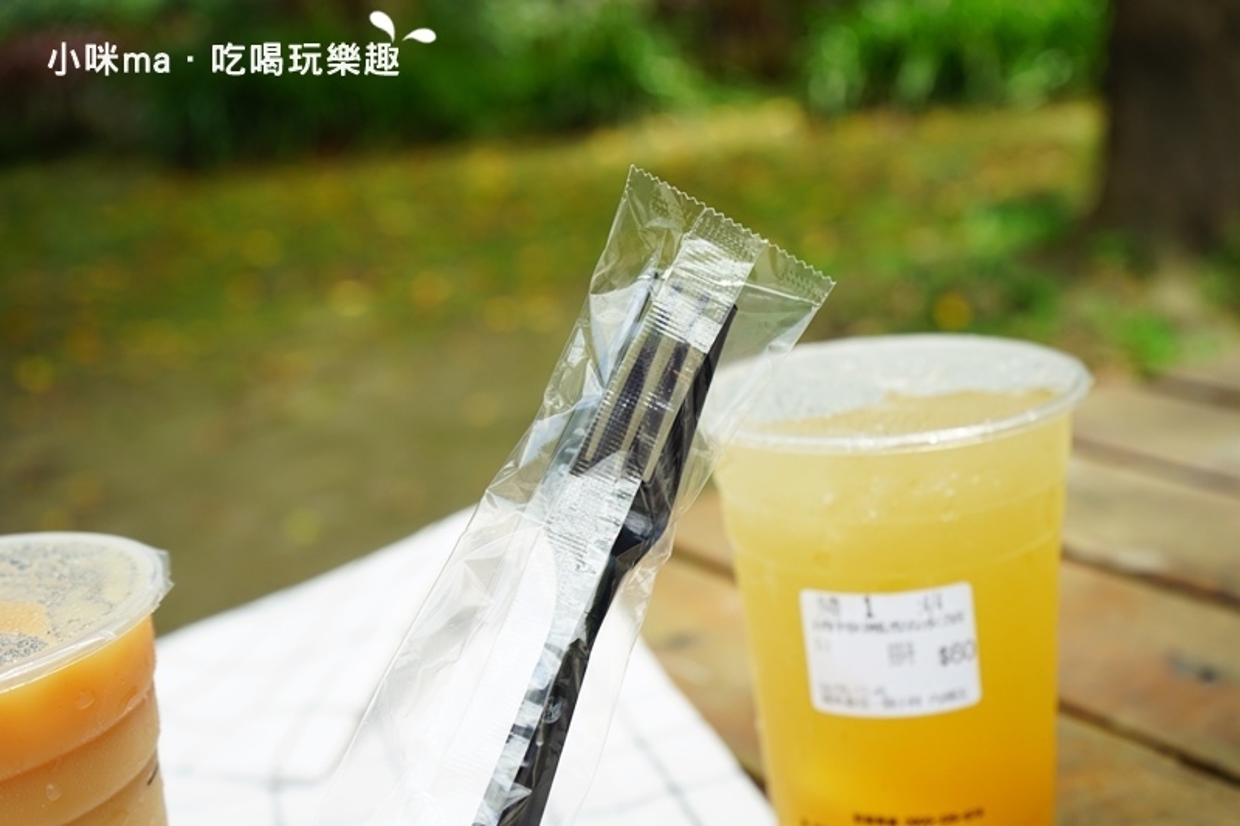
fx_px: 1550
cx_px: 620
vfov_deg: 29.9
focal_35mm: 45
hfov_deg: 43.6
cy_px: 413
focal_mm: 45
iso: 100
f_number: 6.3
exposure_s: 1/80
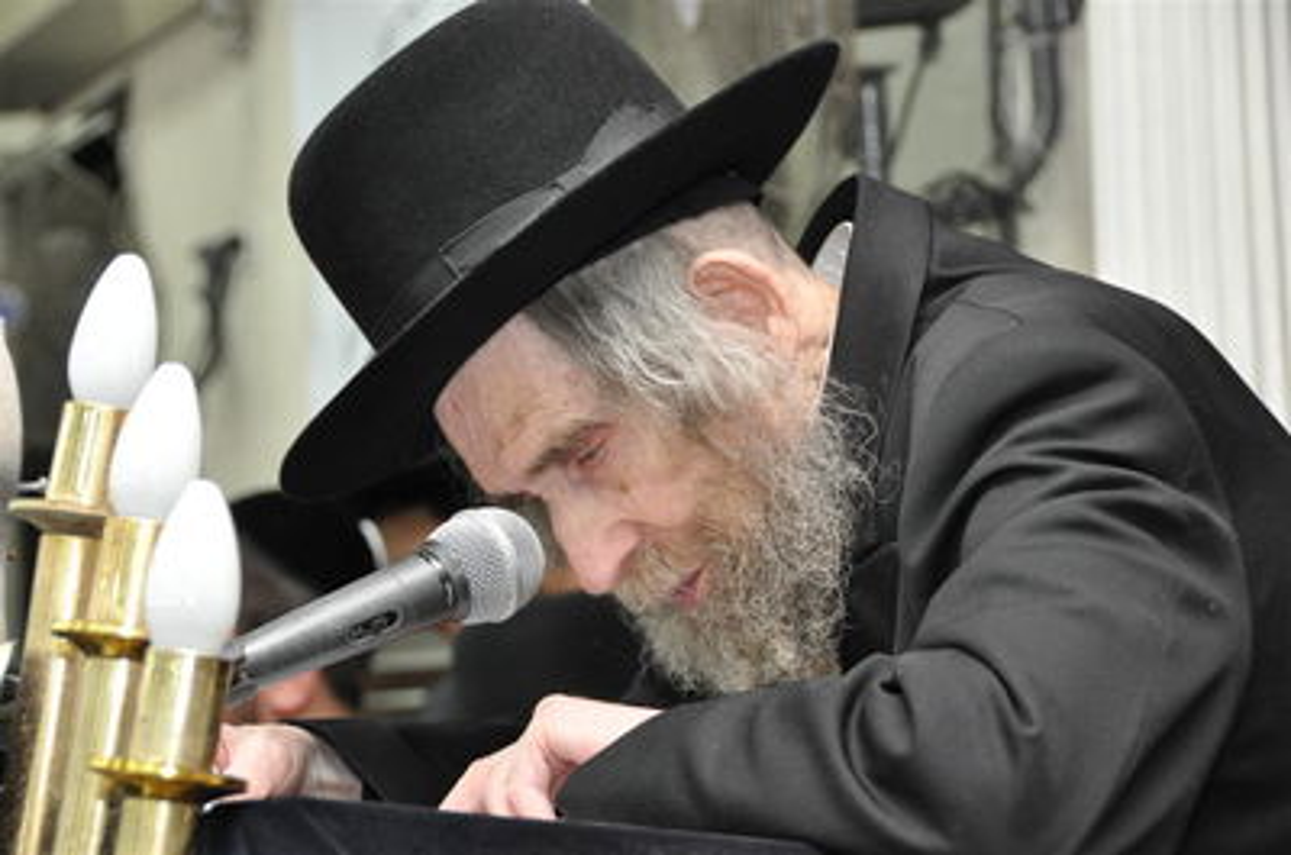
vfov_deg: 13.0
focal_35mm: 105
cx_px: 646
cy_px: 428
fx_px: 3758
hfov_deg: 19.5
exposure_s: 1/60
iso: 800
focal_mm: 70
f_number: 5
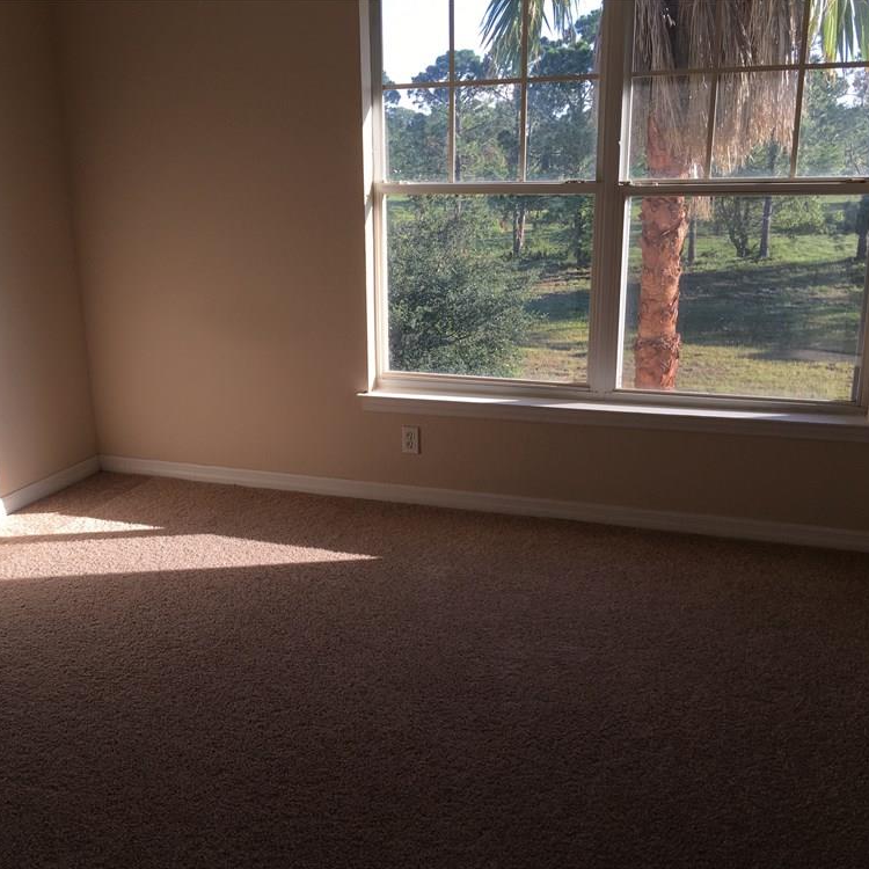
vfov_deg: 47.2
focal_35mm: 35
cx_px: 382
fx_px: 994
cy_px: 443
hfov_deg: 47.1
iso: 25
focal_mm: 4.15
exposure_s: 1/286
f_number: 2.2
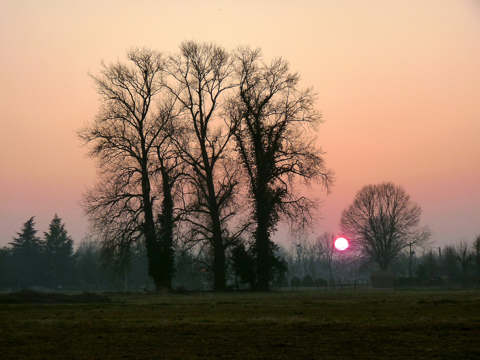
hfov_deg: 18.7
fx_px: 1456
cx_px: 240
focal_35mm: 105
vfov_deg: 14.1
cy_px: 180
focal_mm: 18.7
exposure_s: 1/200
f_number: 4
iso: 125
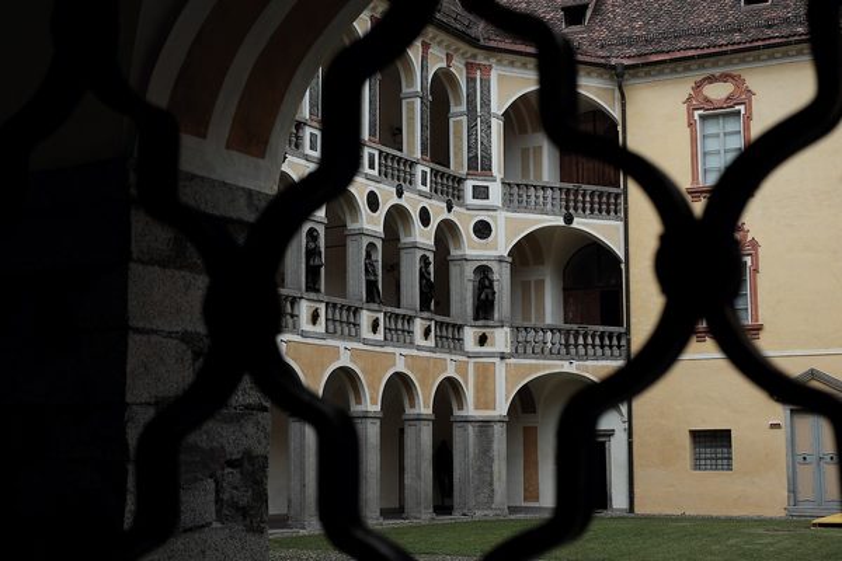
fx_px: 1240
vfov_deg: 25.5
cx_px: 421
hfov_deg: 37.5
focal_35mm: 53
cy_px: 280
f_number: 9
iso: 200
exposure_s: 1/250
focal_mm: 35
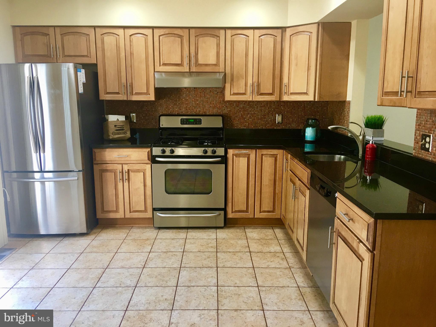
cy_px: 164
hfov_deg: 61.7
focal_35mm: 29
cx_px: 218
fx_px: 365
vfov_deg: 48.2
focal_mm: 4.15
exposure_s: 1/15
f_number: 2.2
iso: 32
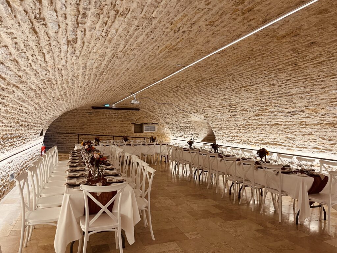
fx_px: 253
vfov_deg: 53.1
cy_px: 126
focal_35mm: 26
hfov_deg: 67.3
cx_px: 168
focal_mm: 5.1
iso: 100
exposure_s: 1/61
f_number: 1.6
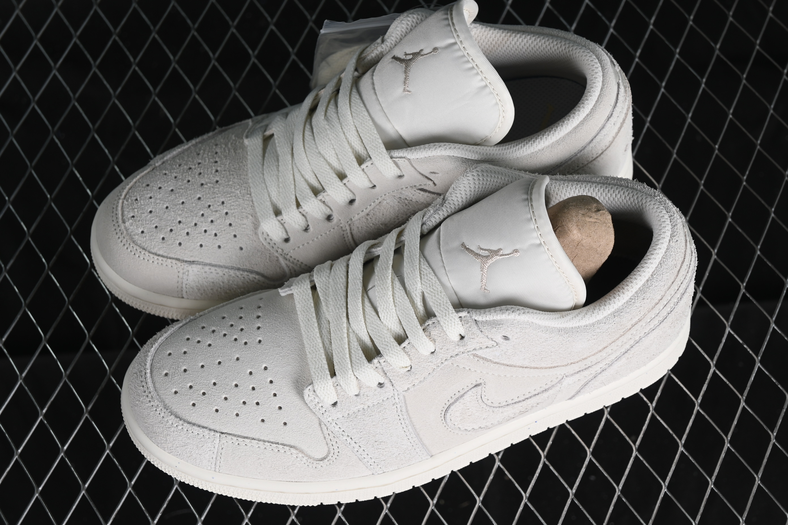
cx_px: 394
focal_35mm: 75
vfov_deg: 18.2
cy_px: 262
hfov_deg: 27.0
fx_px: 1642
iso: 160
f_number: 7.1
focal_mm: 50
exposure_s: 1/60
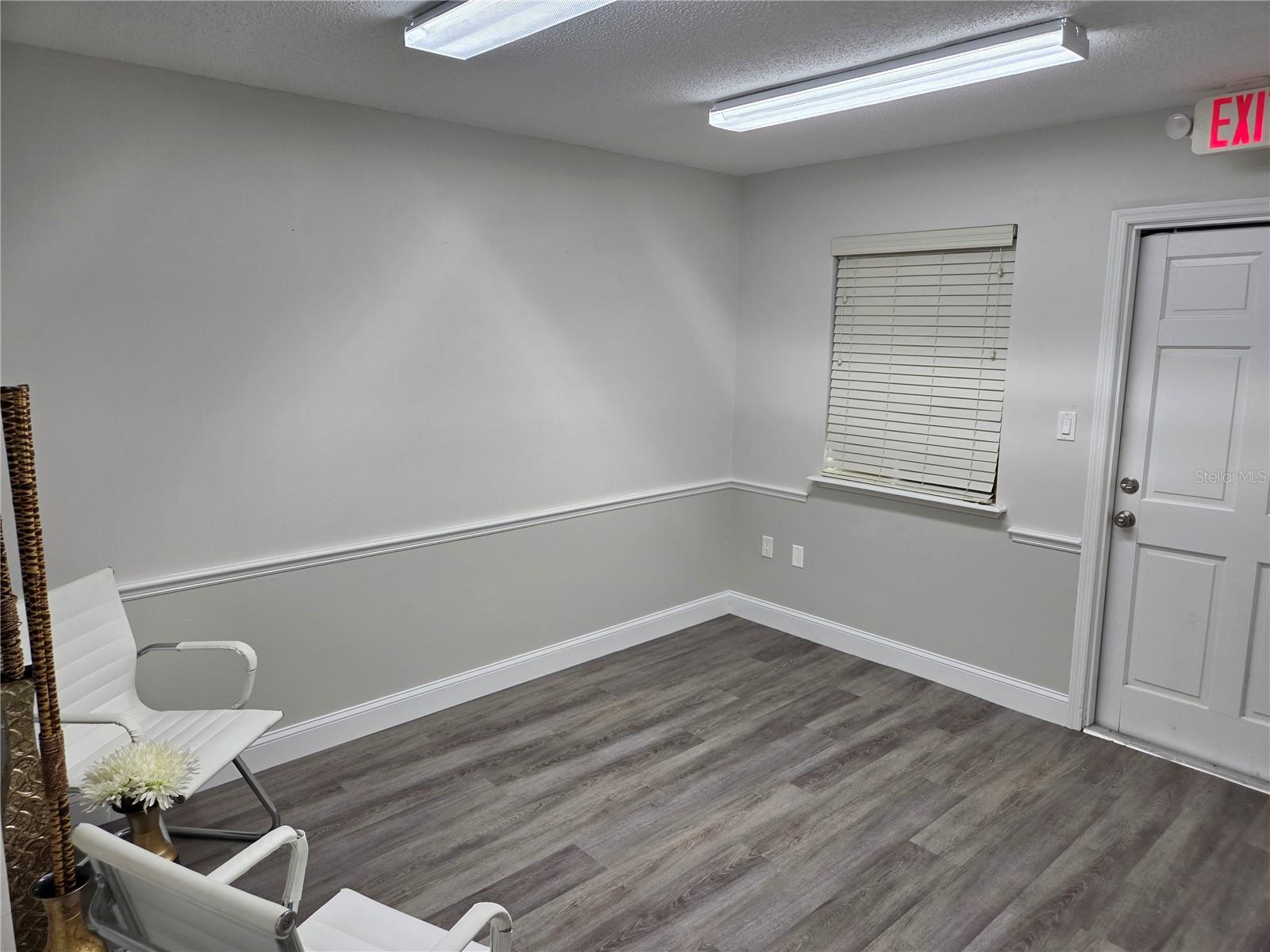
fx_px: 844
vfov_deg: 58.9
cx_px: 635
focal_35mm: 23
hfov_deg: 73.9
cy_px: 476
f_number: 1.8
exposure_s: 1/120
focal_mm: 5.4
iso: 160
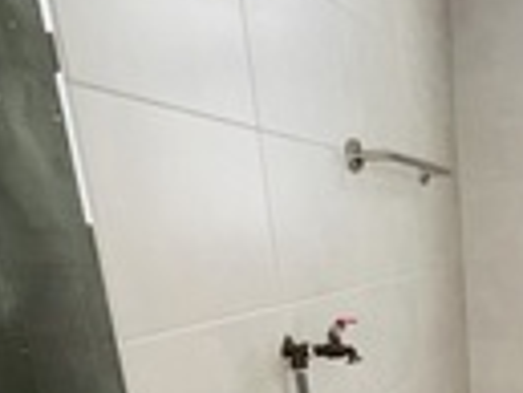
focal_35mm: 46
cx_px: 533
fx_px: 696
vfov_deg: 27.0
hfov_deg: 36.6
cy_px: 500
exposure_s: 1/18
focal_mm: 1.57
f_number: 1.8
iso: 320
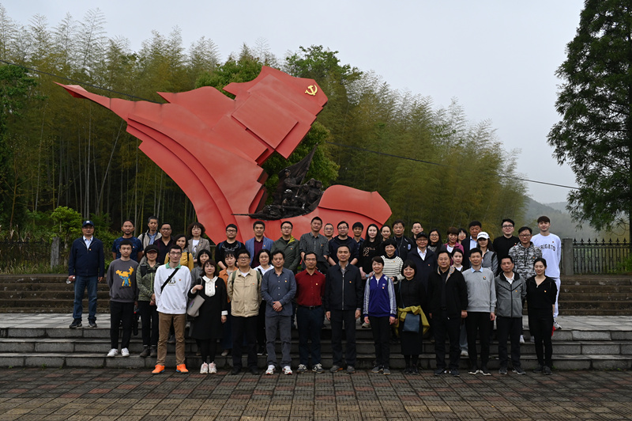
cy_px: 210
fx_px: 614
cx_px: 316
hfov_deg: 54.5
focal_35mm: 35
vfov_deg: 37.8
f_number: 11
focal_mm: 35
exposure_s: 1/640
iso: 2000
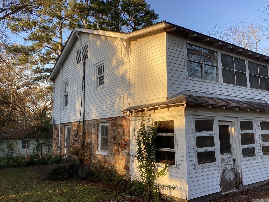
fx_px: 241
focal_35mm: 31
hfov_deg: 58.4
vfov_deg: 45.4
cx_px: 134
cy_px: 101
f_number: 2.4
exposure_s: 1/186
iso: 25
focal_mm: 3.3
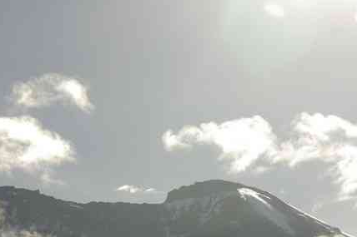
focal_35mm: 133
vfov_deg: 10.2
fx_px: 1318
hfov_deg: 15.4
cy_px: 262
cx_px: 173
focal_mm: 38
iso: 100
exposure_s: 1/350
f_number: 9.5
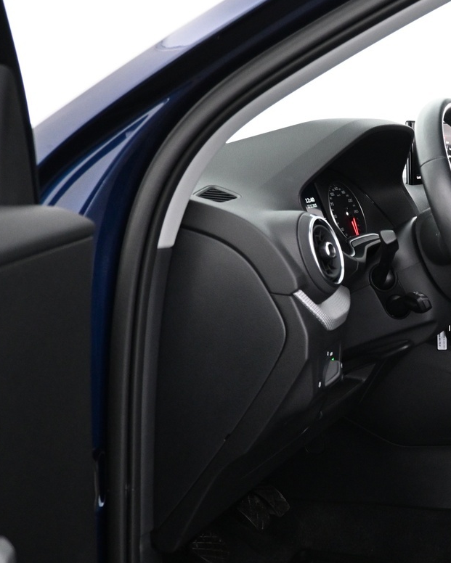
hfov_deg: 27.4
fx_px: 784
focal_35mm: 47
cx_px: 568
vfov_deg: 39.5
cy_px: 310
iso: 1600
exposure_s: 1/25
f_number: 3.5
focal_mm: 16
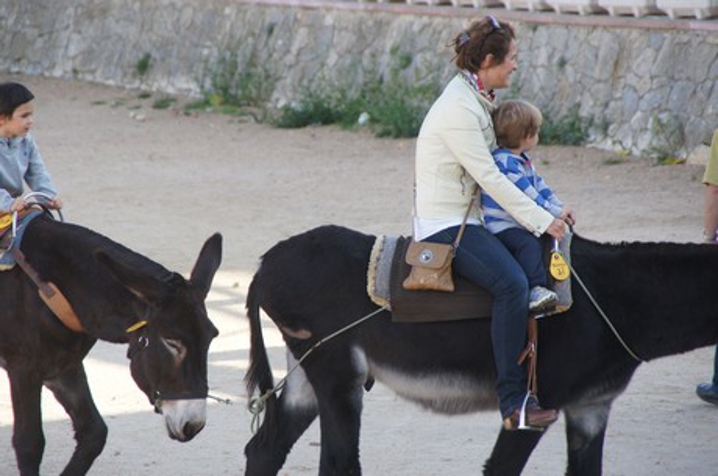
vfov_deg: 4.6
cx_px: 359
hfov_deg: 6.9
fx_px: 5973
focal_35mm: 300
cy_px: 238
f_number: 6.3
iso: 500
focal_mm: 200
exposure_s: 1/320
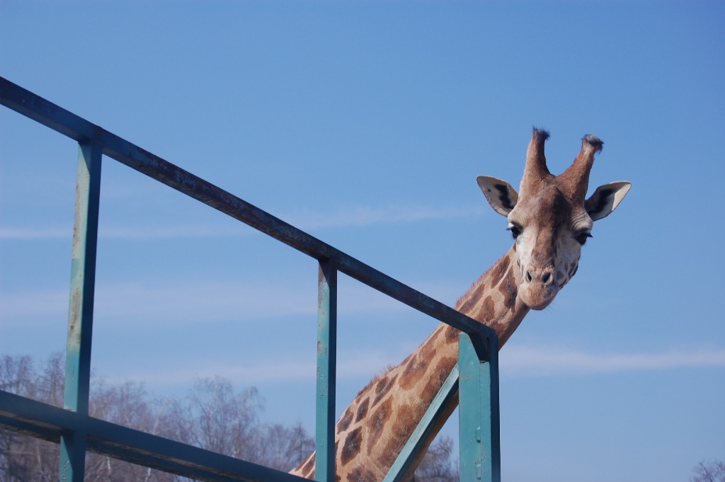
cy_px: 241
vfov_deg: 16.5
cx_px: 362
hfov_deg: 24.6
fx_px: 1660
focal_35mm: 82
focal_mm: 55
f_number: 9
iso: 200
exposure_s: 1/320
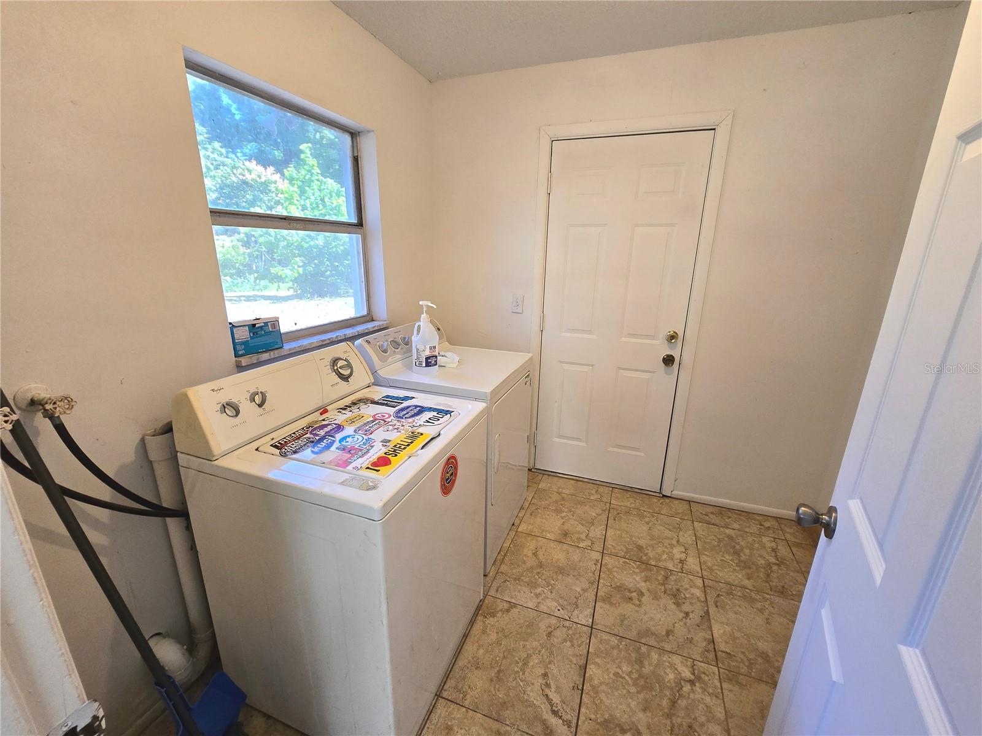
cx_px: 491
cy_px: 368
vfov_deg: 89.9
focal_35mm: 13
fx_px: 369
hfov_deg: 106.2
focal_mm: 2.2
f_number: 2.2
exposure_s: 1/60
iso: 250
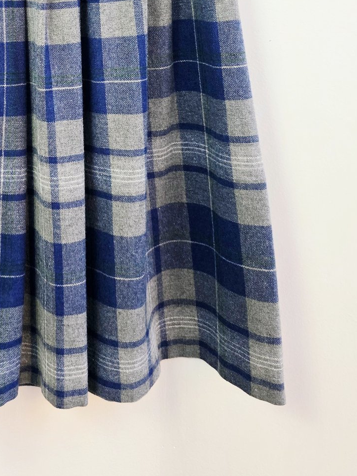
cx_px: 50
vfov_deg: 37.8
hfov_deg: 30.4
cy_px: 25
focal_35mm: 46
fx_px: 633
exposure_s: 1/120
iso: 200
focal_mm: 6.3
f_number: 1.7
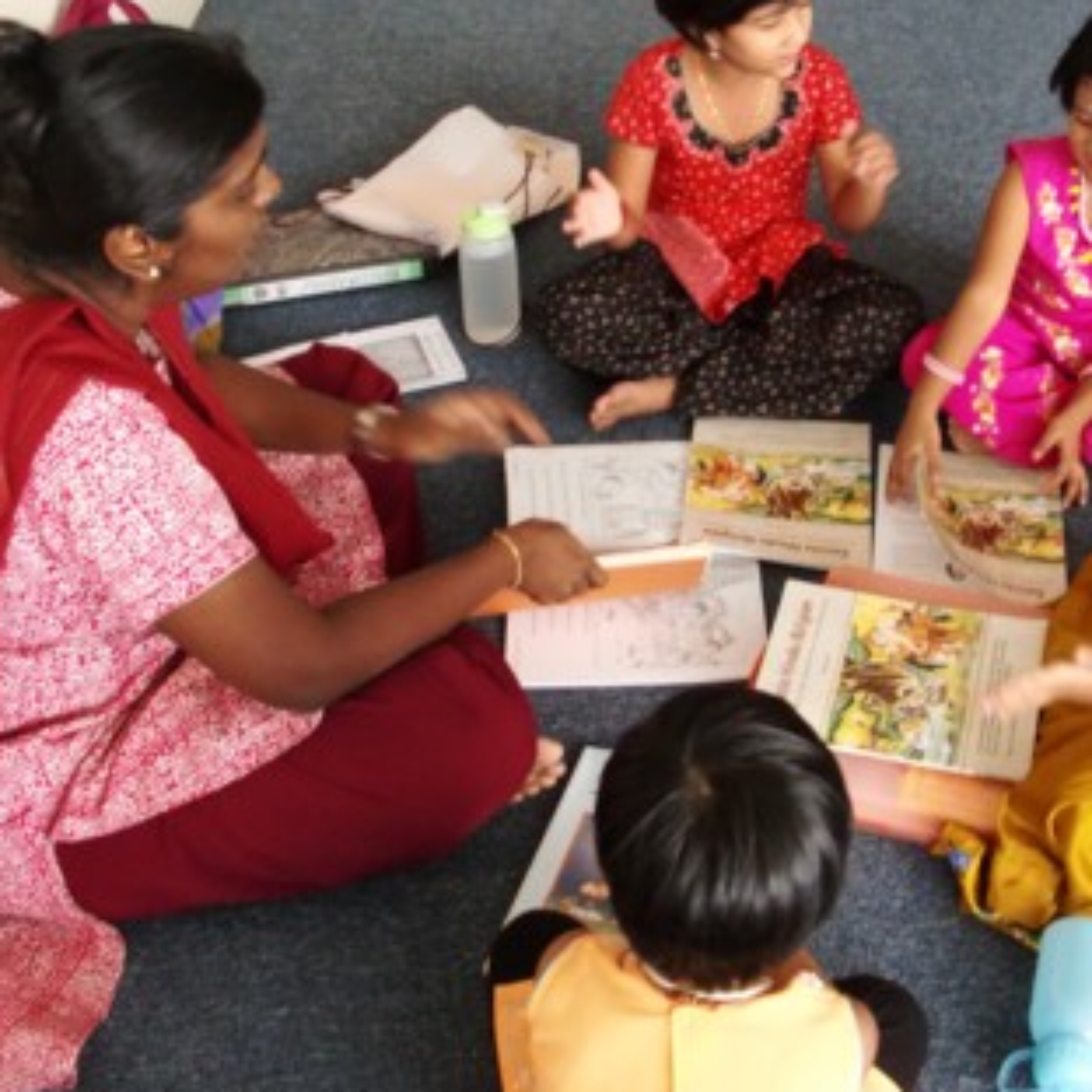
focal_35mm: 51
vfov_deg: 33.4
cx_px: 651
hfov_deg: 33.3
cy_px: 485
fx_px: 1820
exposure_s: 1/40
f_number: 2.8
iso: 400
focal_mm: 6.3
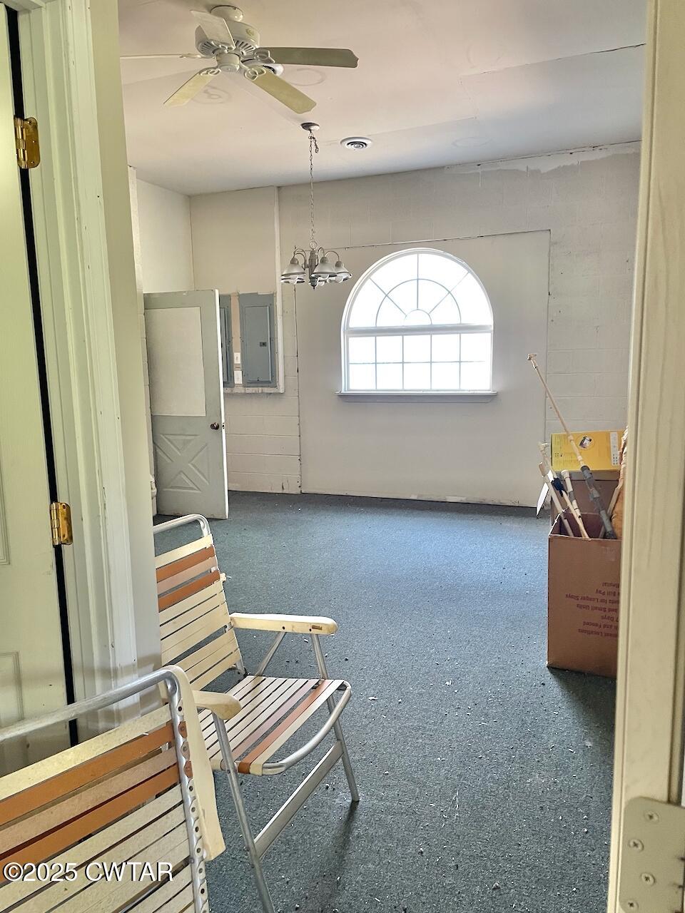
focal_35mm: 26
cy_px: 456
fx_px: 686
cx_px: 342
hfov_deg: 53.1
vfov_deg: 67.3
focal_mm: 4.2
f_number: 1.6
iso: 250
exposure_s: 1/60
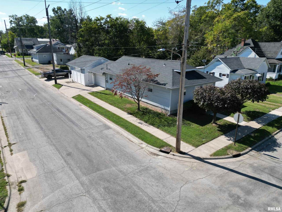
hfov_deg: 71.6
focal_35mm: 24
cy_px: 106
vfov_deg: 56.8
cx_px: 141
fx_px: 196
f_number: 1.7
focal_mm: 6.72
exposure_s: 1/2500
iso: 130
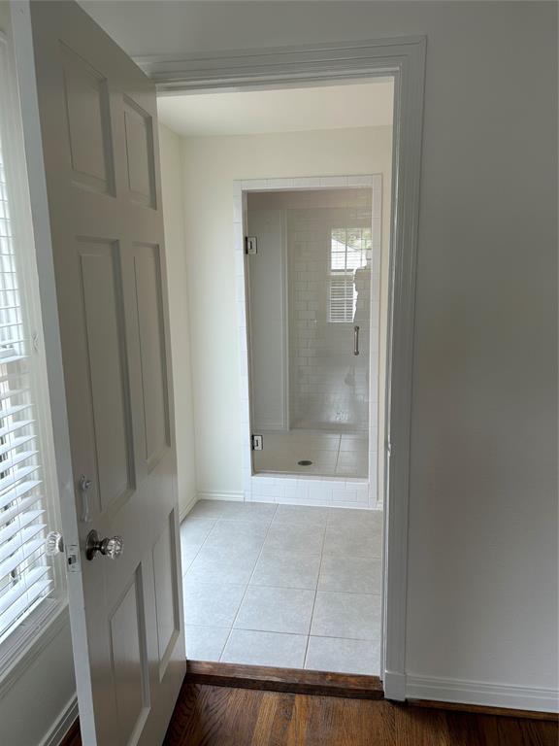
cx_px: 280
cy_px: 373
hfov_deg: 53.1
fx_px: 560
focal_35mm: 26
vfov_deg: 67.3
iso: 64
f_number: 1.5
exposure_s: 1/120
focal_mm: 5.7
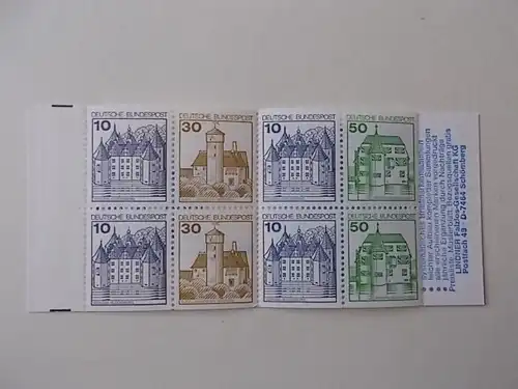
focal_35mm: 26
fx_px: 389
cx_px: 259
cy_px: 194
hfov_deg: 67.3
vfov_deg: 53.1
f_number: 3.2
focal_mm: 4.6
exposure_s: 1/25
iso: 125
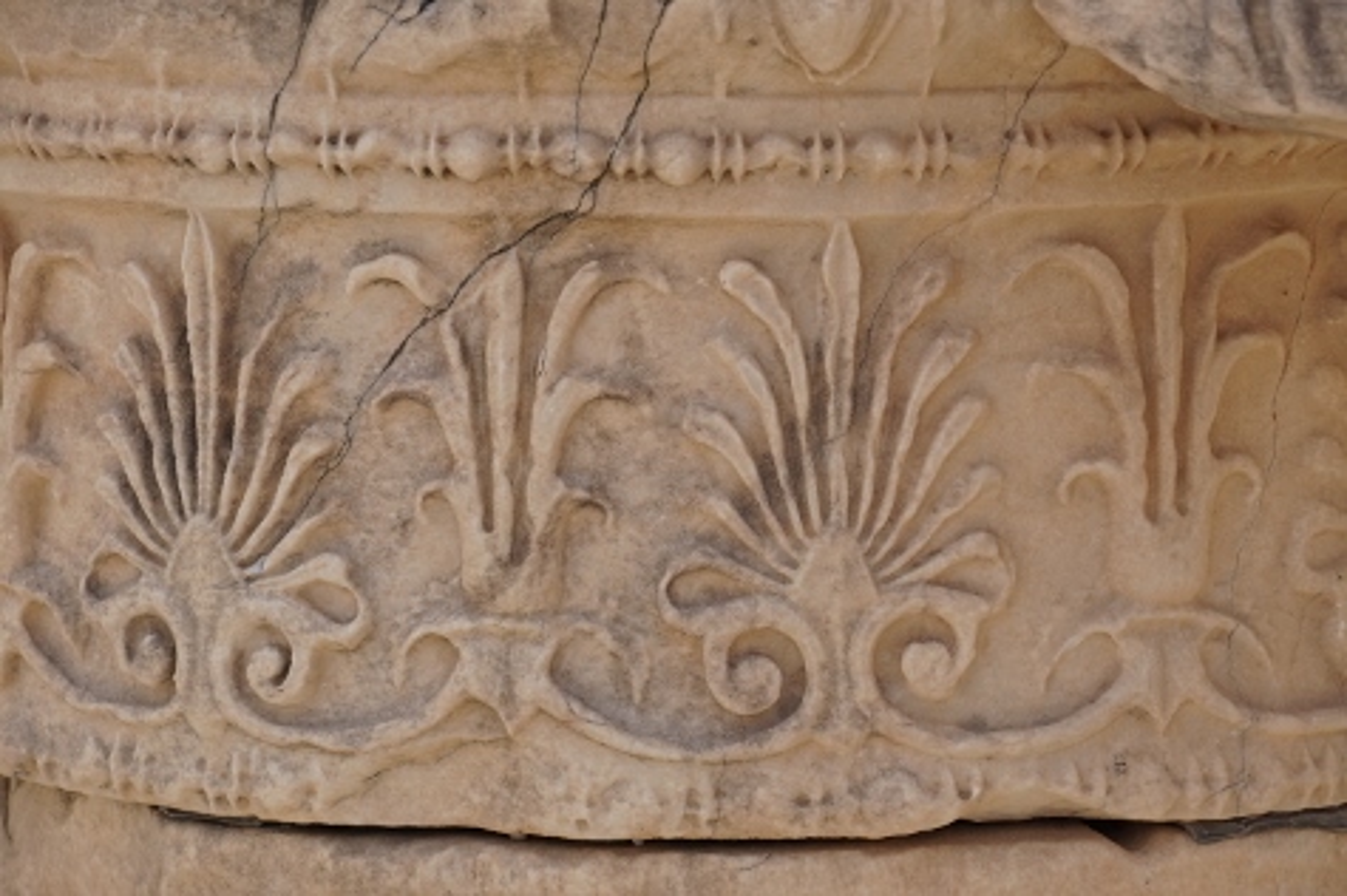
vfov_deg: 6.8
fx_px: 7571
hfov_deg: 10.2
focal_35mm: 202
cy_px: 448
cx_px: 674
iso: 100
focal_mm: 135
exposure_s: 1/400
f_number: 7.1
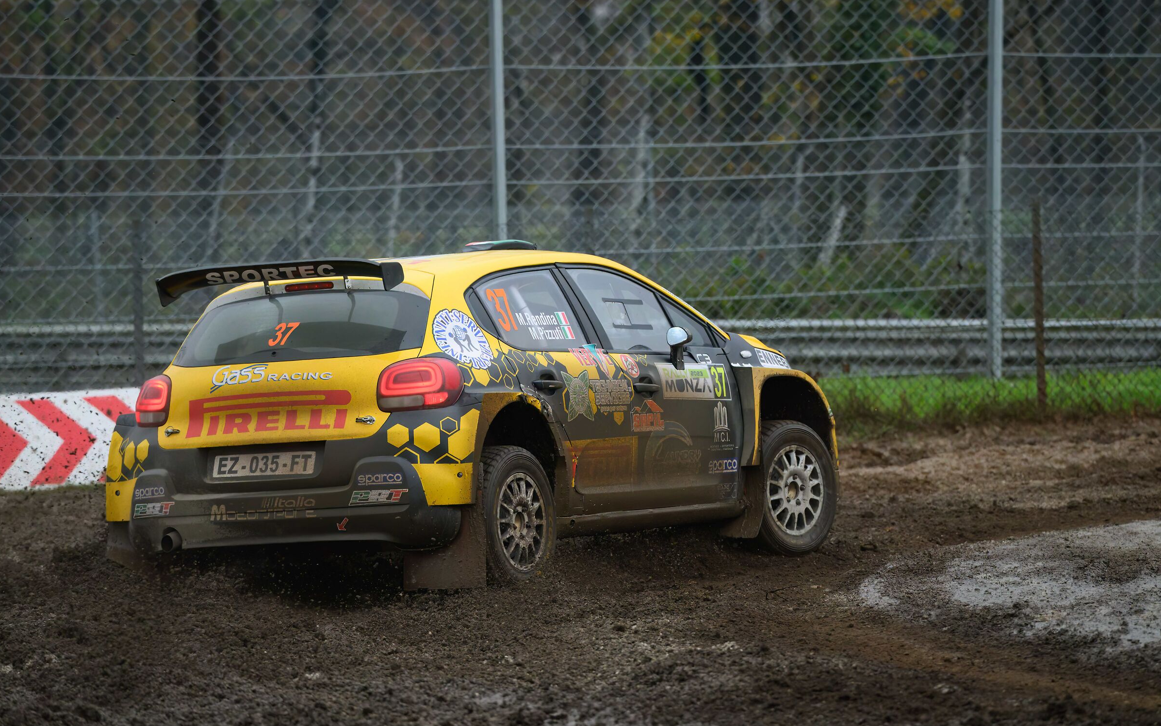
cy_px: 372
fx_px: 5822
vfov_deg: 7.1
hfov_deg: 11.4
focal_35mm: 184
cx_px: 580
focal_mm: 180
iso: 7200
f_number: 4
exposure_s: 1/800
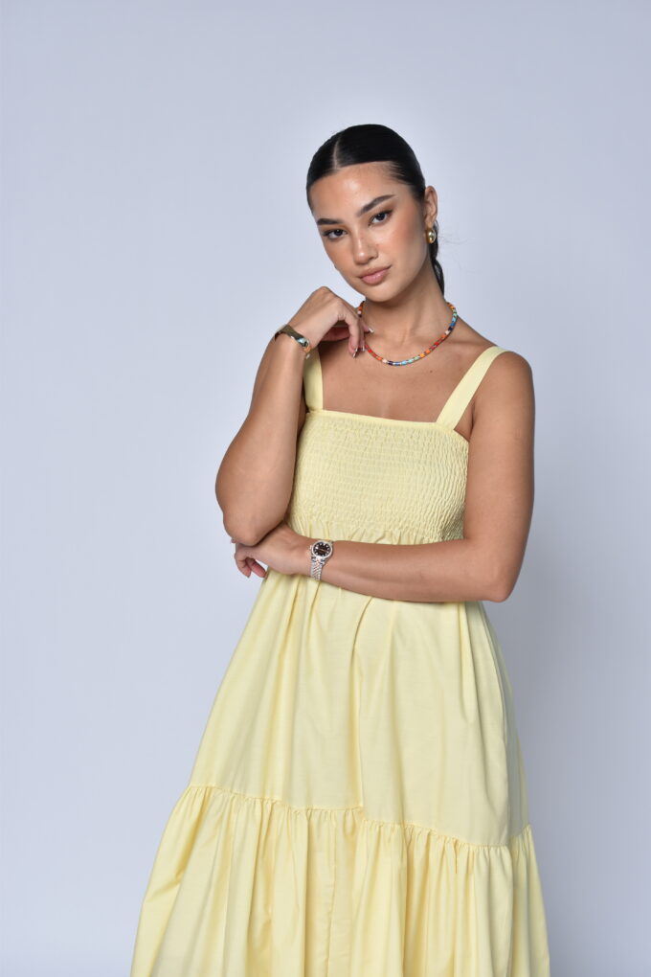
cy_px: 488
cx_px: 326
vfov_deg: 37.9
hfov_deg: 25.8
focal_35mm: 52
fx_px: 1424
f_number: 4.5
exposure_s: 1/200
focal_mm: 35
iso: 100
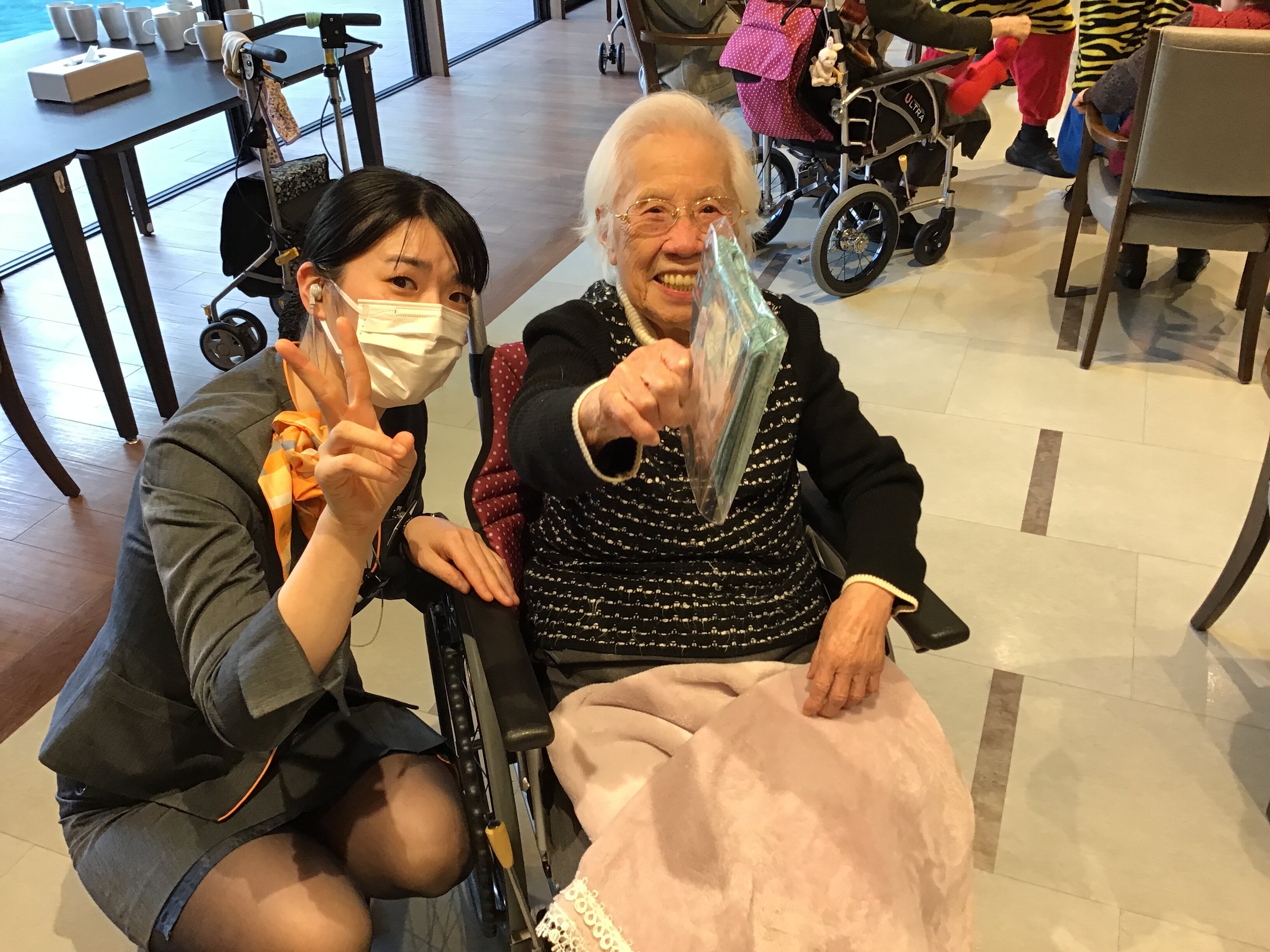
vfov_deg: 45.4
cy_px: 476
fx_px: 1137
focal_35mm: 31
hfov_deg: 58.4
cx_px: 635
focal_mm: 3.3
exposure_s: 1/30
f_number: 2.4
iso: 64
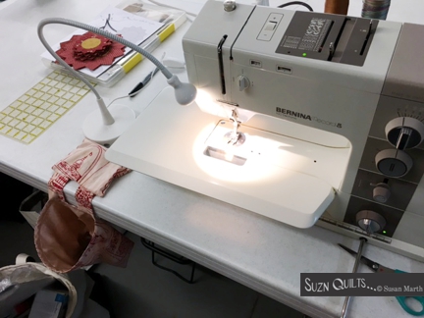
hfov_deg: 61.7
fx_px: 355
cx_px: 212
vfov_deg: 48.2
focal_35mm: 29
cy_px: 159
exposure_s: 1/30
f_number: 2.2
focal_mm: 4.15
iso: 25
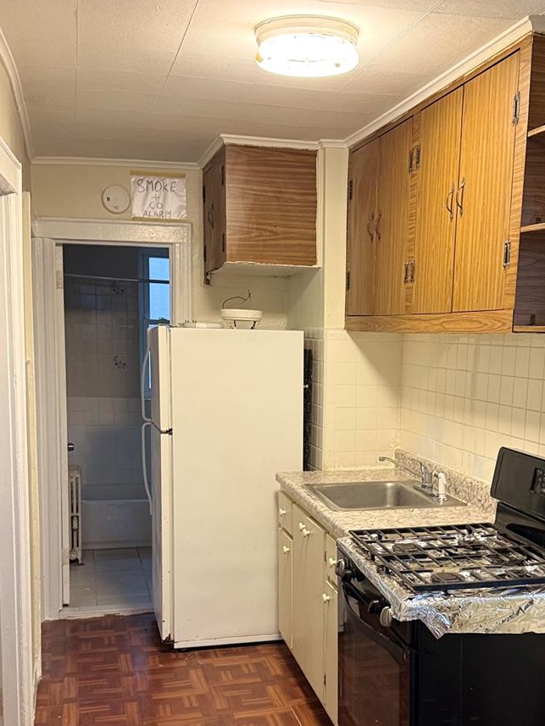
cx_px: 361
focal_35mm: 43
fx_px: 902
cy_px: 471
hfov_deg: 33.3
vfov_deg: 43.4
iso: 250
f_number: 1.78
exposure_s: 1/60
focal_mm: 6.76
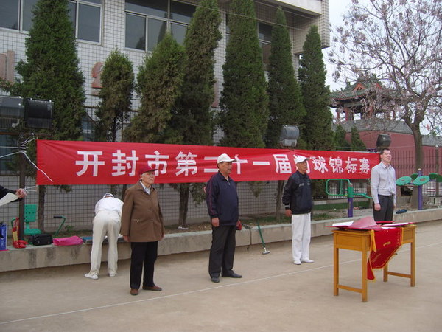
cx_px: 221
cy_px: 166
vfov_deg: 41.8
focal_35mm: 34
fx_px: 434
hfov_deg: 54.0
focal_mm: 7.3
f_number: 2.8
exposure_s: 1/320
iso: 100
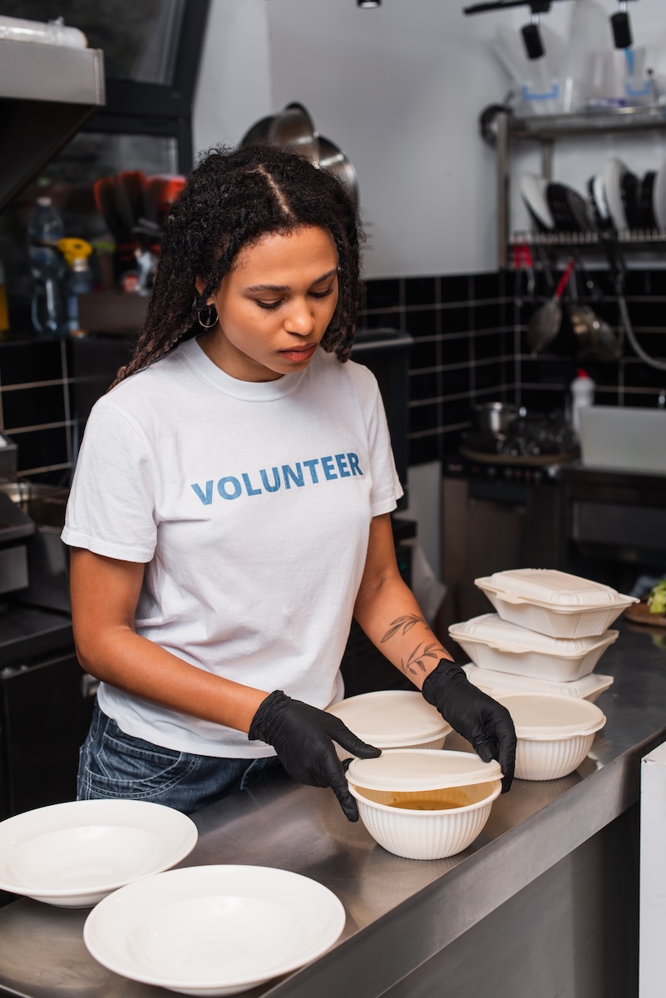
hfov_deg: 27.0
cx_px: 333
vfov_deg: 39.6
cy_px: 499
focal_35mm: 50
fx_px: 1386
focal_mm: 50
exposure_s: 1/160
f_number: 4
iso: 80
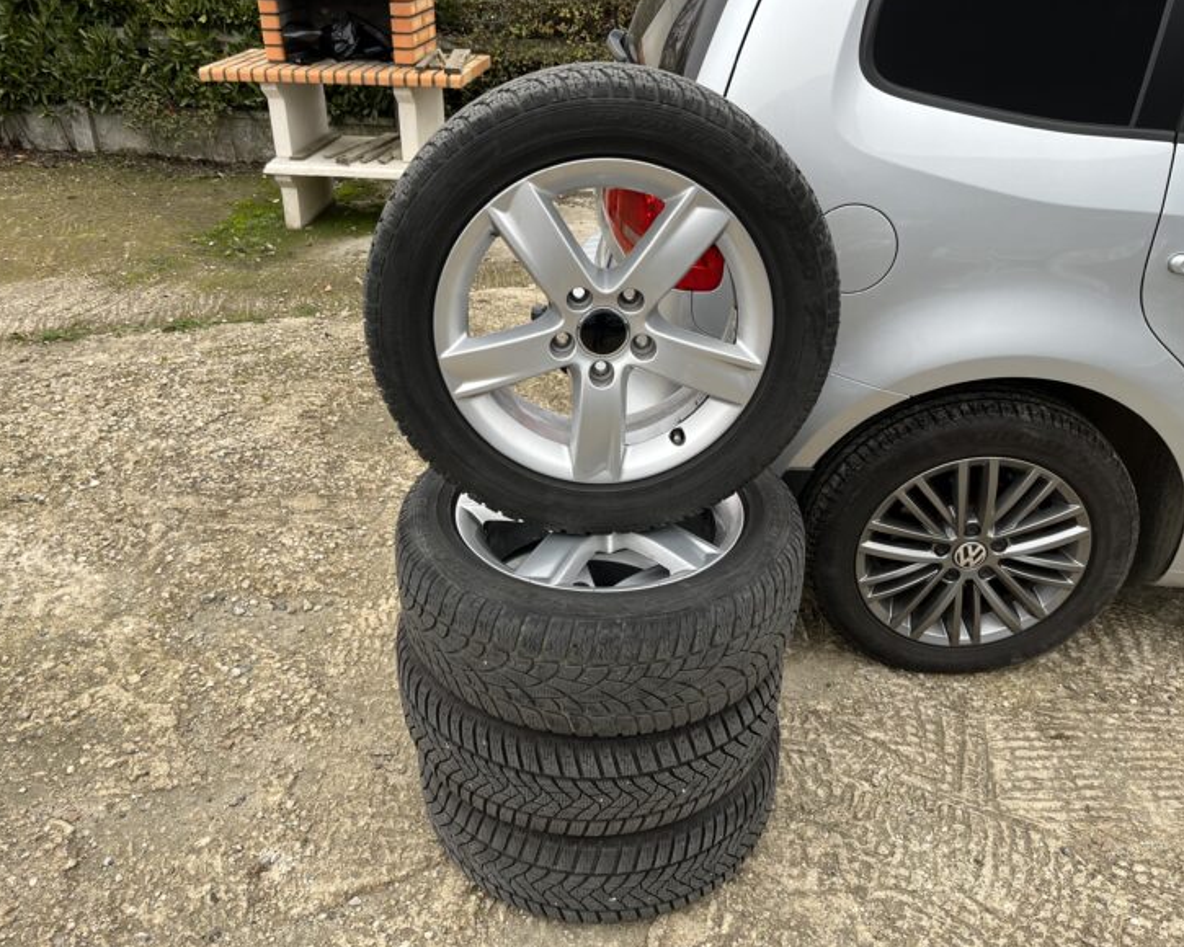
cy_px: 475
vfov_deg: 51.5
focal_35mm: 28
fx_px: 981
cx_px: 593
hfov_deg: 62.2
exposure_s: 1/259
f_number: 1.6
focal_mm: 5.1
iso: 40
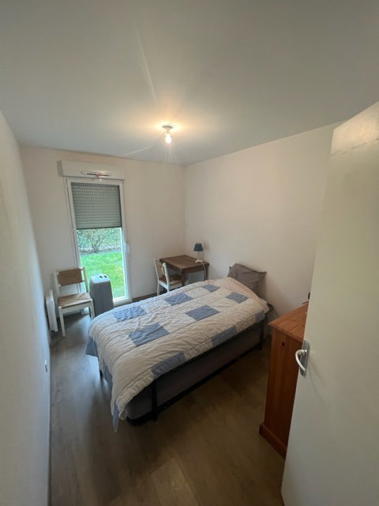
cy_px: 253
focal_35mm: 13
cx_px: 190
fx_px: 190
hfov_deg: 89.9
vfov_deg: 106.2
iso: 200
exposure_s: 1/100
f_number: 1.8
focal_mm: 1.57
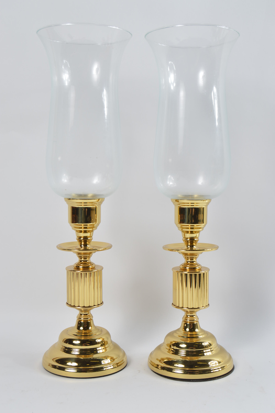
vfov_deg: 42.4
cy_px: 206
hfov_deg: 28.9
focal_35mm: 46
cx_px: 138
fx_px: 534
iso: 100
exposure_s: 1/80
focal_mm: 31
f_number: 7.1
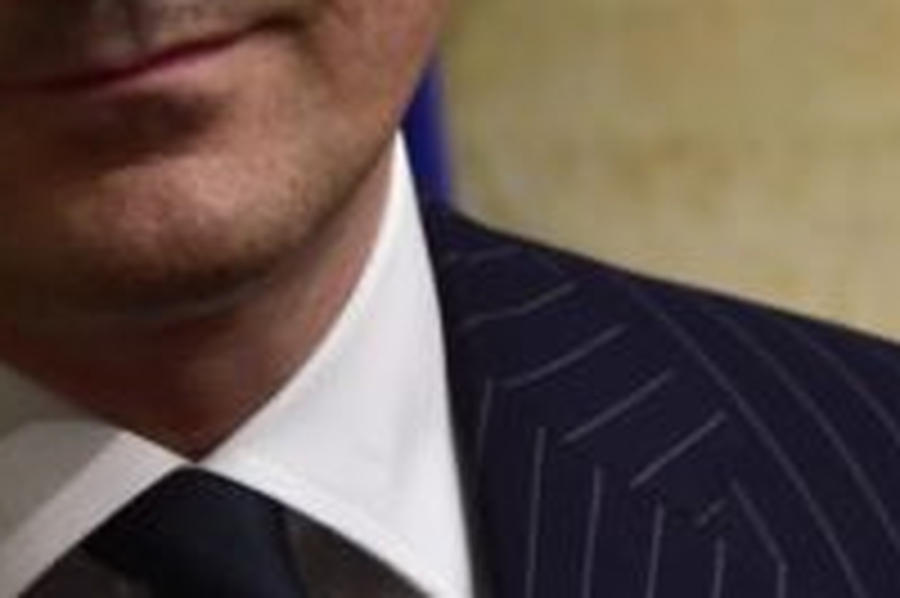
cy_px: -151
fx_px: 4346
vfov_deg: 7.8
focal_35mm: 174
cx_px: 288
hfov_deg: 11.8
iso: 4000
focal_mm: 50
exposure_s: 1/100
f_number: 5
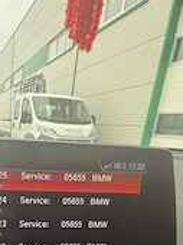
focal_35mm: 33
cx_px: 19
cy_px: 206
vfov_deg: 50.9
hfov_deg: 39.8
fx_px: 233
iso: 80
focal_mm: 2.22
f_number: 2.2
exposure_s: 1/100
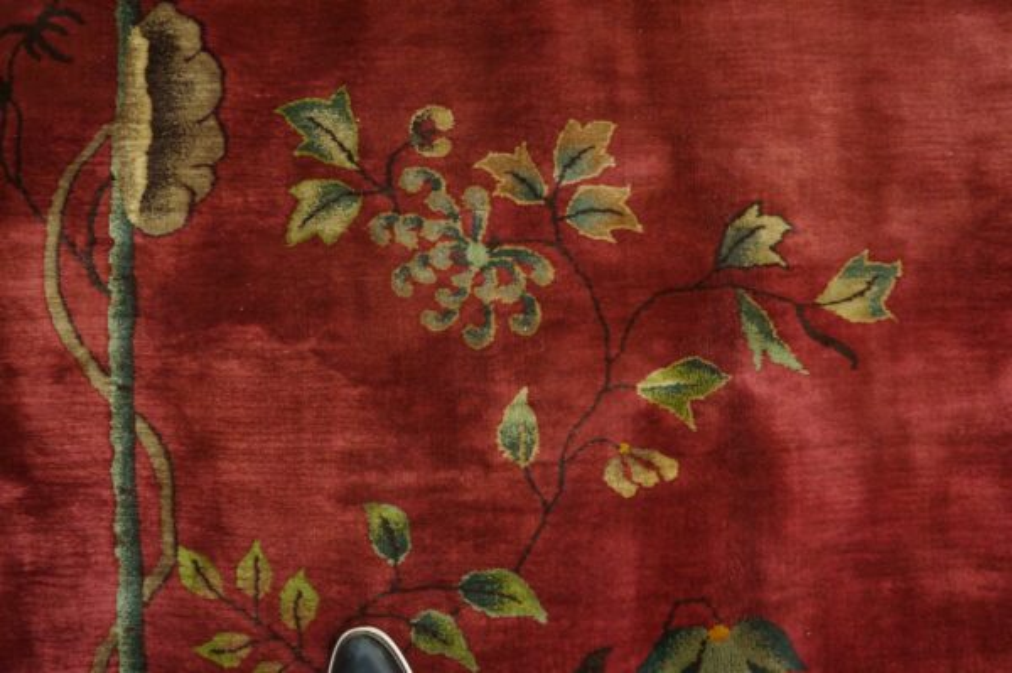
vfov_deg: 47.9
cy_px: 336
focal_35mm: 27
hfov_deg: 67.4
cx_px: 506
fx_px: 758
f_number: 4
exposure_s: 1/60
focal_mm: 18
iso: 1600
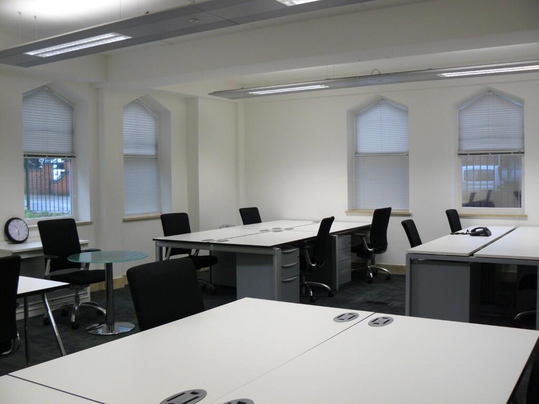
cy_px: 202
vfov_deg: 39.7
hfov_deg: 51.4
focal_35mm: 36
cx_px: 270
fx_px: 561
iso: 125
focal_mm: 6
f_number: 2.8
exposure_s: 1/30
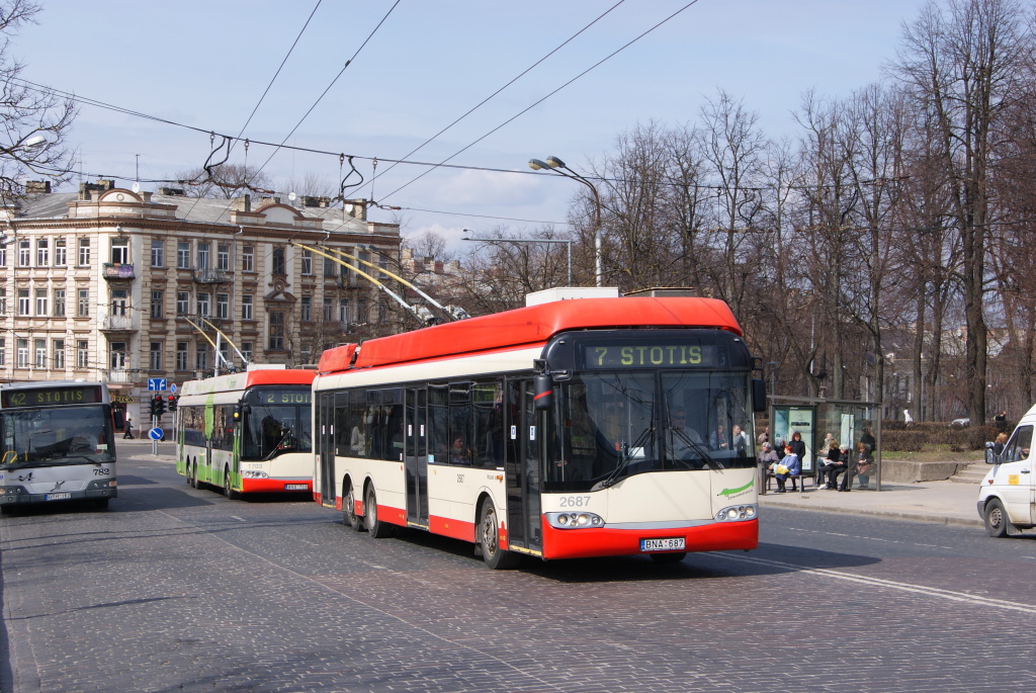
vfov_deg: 22.7
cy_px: 346
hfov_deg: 33.4
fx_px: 1728
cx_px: 518
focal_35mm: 60
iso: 100
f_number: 8
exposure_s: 1/250
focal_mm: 40
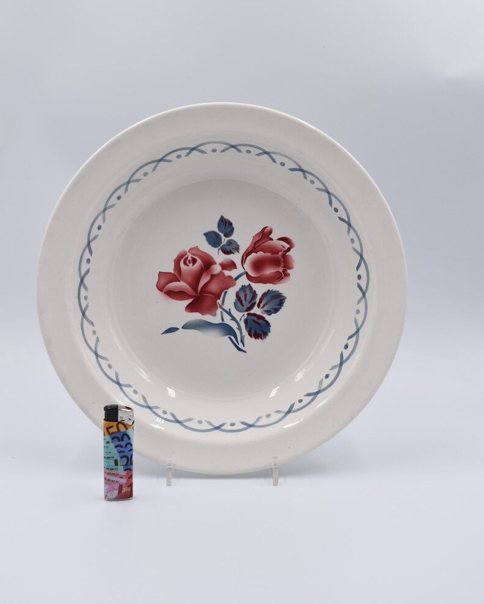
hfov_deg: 31.5
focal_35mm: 48
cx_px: 240
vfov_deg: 38.7
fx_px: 859
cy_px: 272
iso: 200
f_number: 5.6
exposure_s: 1/200
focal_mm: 28
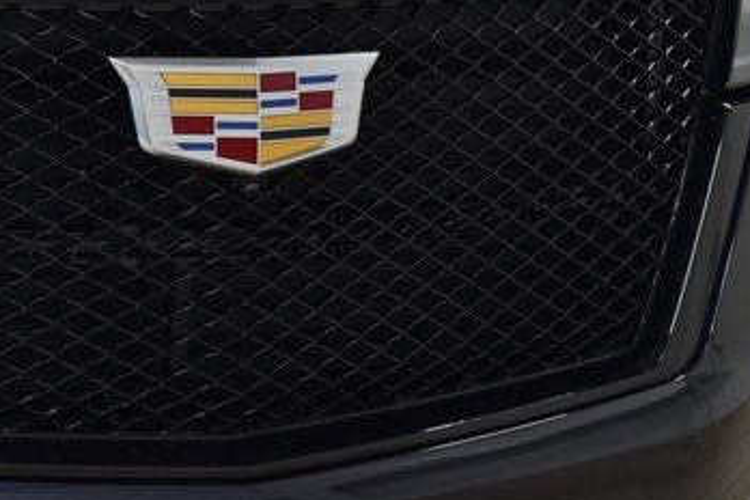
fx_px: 3165
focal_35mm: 152
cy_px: 197
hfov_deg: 13.5
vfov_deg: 9.0
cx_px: 222
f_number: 6.3
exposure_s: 1/15
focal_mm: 55
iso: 500
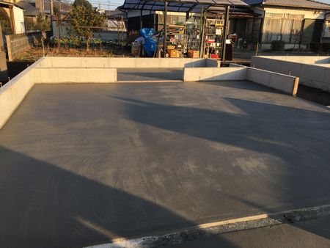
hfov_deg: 61.6
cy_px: 124
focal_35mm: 29
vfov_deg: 48.3
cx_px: 165
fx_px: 277
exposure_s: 1/458
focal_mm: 4.15
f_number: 2.2
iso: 25
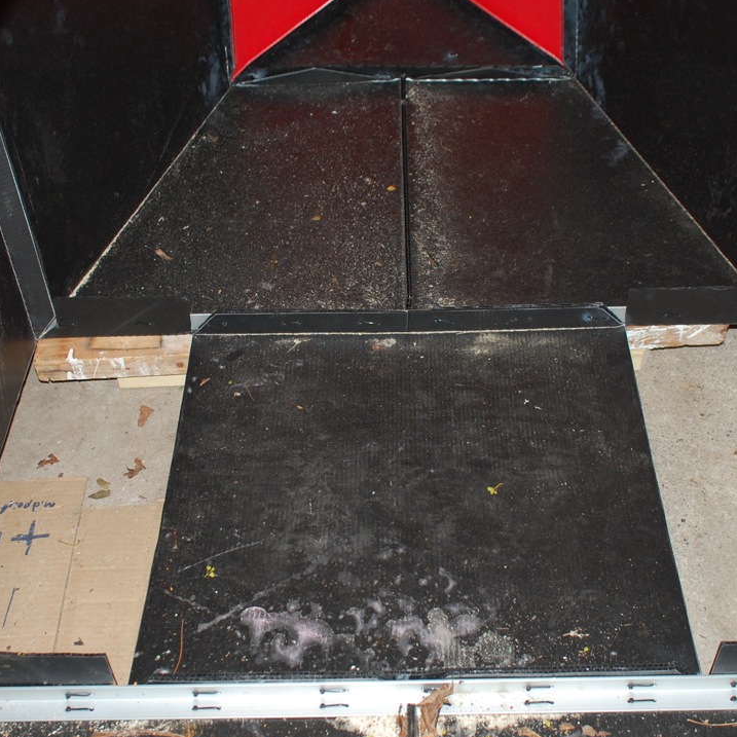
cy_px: 384
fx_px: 1150
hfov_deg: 35.5
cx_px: 393
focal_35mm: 48
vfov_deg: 35.5
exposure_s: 1/60
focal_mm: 21
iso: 400
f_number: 4
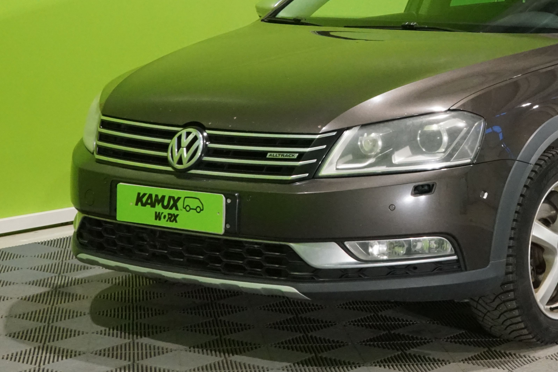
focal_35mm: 94
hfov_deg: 21.4
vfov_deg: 14.5
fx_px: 1457
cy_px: 103
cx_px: 454
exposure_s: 1/25
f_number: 20
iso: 6400
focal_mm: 50
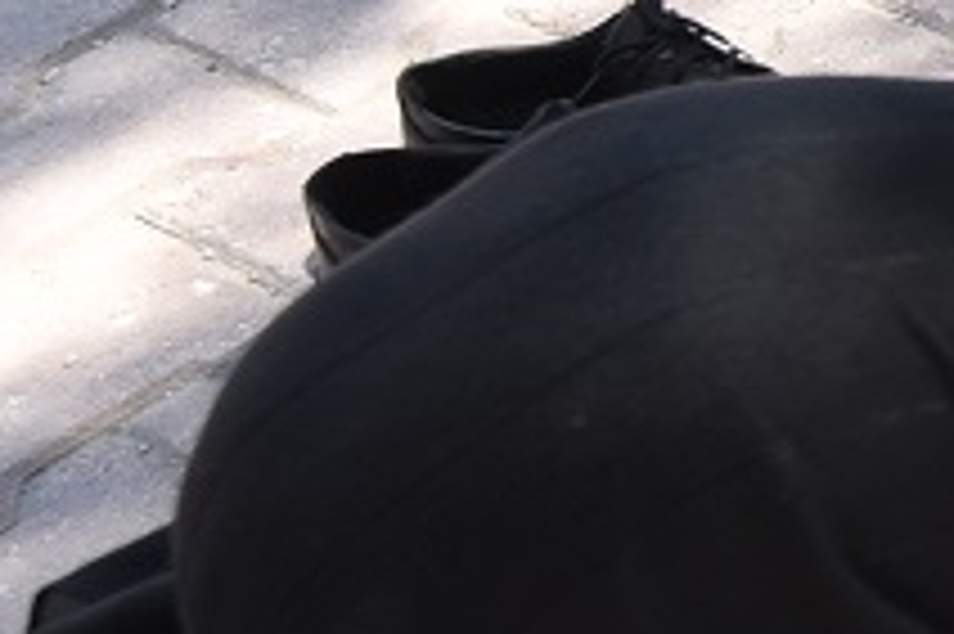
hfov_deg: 9.3
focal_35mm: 156
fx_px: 4131
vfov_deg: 8.6
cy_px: -236
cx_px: 3154
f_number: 6.3
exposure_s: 1/125
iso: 250
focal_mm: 22
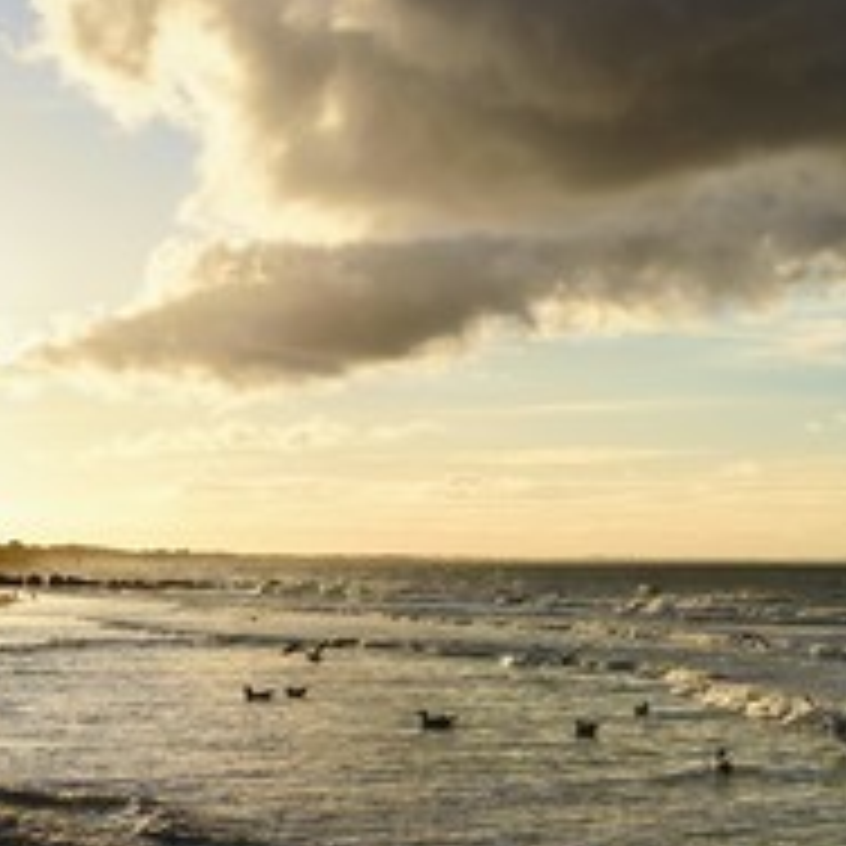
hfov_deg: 17.6
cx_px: 385
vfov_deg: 17.5
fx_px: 2737
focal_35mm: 99
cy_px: 608
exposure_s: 1/400
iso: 200
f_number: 13
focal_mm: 52
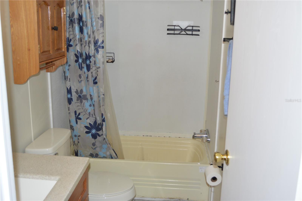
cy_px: 100
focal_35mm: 39
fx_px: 327
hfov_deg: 49.6
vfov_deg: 34.1
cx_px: 151
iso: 560
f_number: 4.2
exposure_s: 1/60
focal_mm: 26
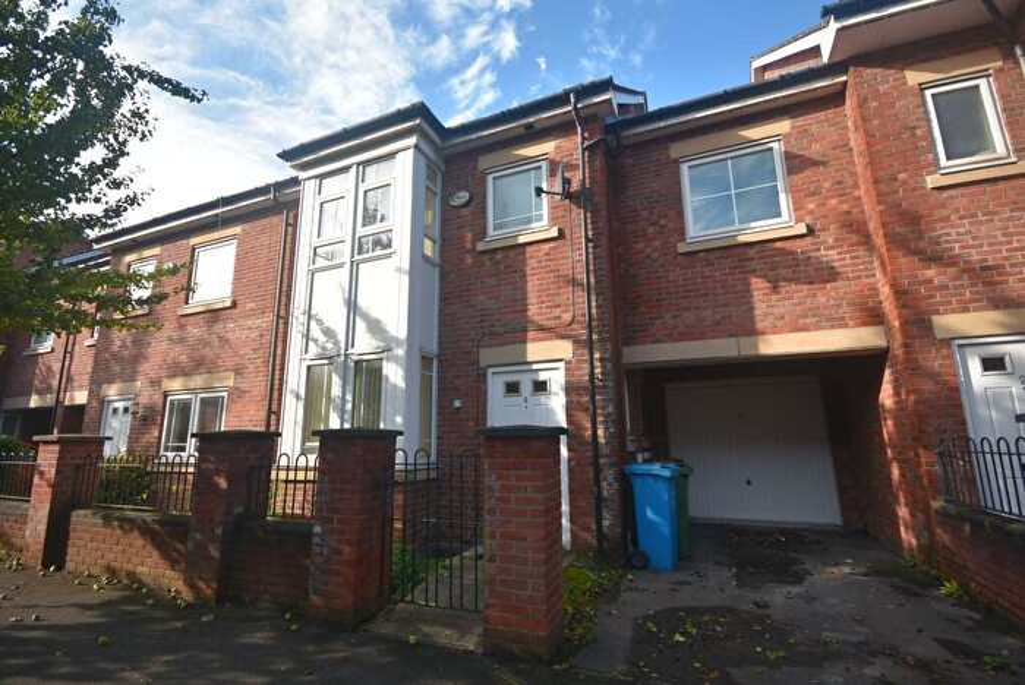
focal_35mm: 15
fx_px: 427
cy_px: 342
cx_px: 512
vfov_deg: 77.4
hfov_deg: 100.3
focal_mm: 10
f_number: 6.3
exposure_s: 1/160
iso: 100
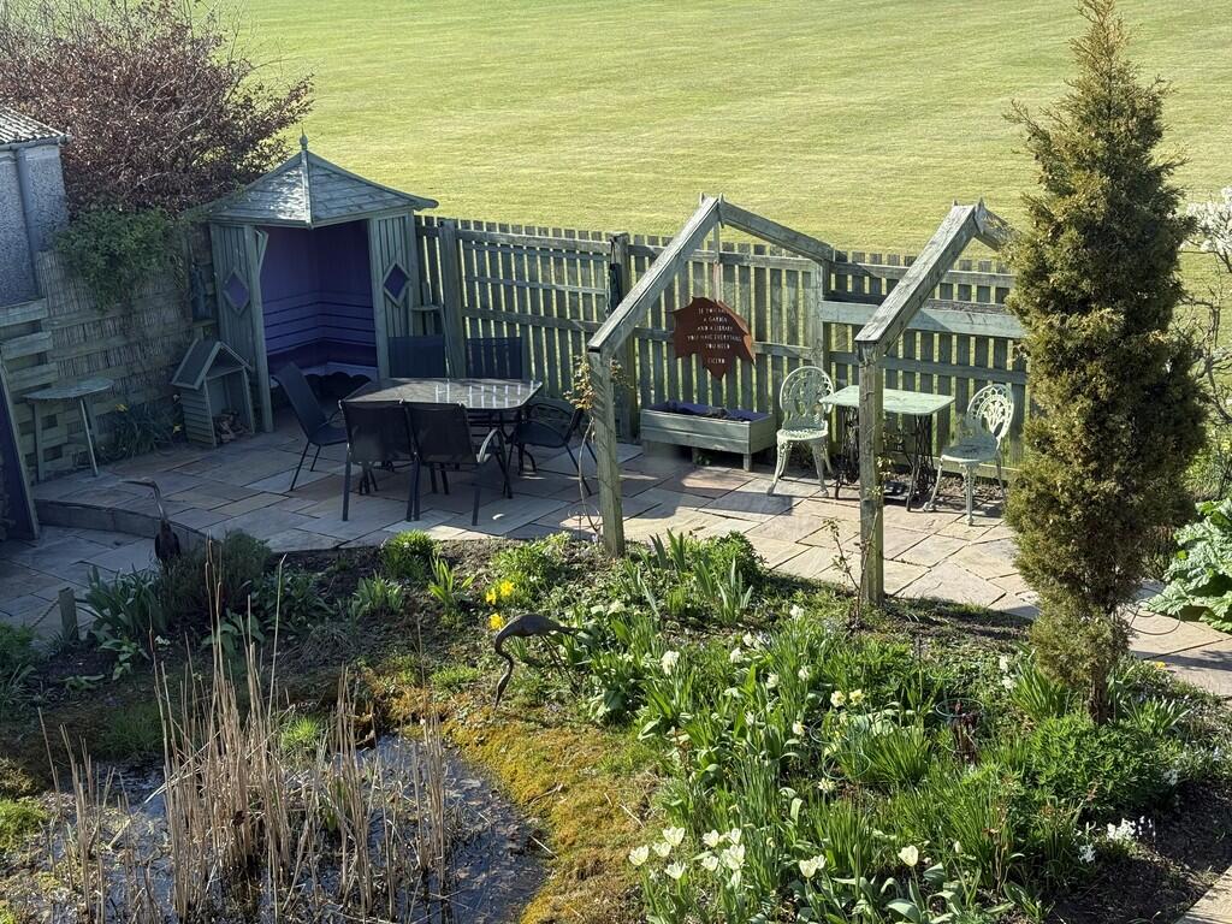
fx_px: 1708
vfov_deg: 30.3
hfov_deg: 39.7
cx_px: 616
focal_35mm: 48
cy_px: 462
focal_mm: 6.76
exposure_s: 1/1353
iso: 80
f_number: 1.78
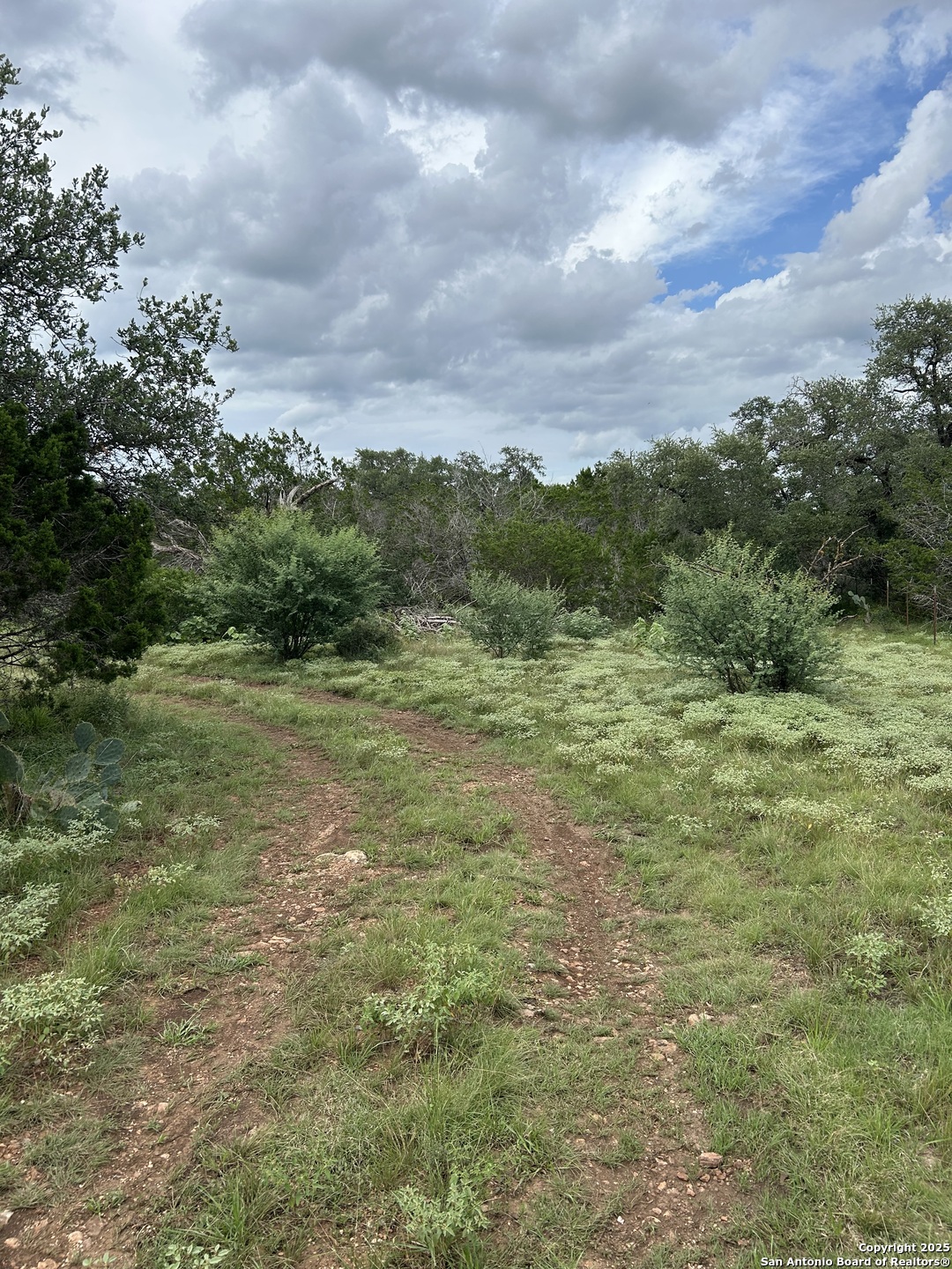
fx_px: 953
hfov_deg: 53.1
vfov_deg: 67.3
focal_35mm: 26
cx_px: 476
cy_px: 634
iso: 50
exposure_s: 1/2404
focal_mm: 5.7
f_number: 1.5
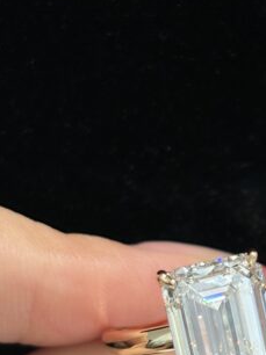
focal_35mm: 136
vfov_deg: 14.5
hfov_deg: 10.8
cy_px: 247
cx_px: 254
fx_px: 1395
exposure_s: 1/166
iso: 32
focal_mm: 5.96
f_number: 1.6
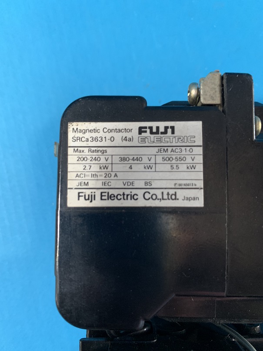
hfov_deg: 53.1
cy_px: 176
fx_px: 263
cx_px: 132
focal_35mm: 26
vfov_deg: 67.3
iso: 400
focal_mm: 4.25
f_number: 1.8
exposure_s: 1/40
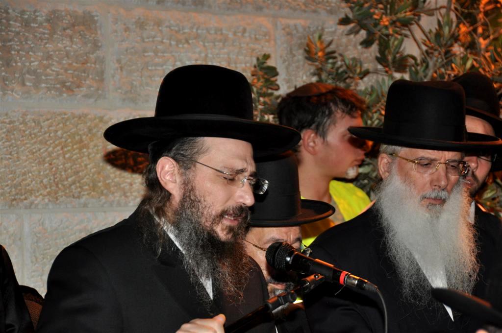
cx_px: 251
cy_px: 166
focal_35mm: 158
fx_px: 2193
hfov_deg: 13.1
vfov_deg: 8.7
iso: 800
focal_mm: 105
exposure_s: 1/60
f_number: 5.3
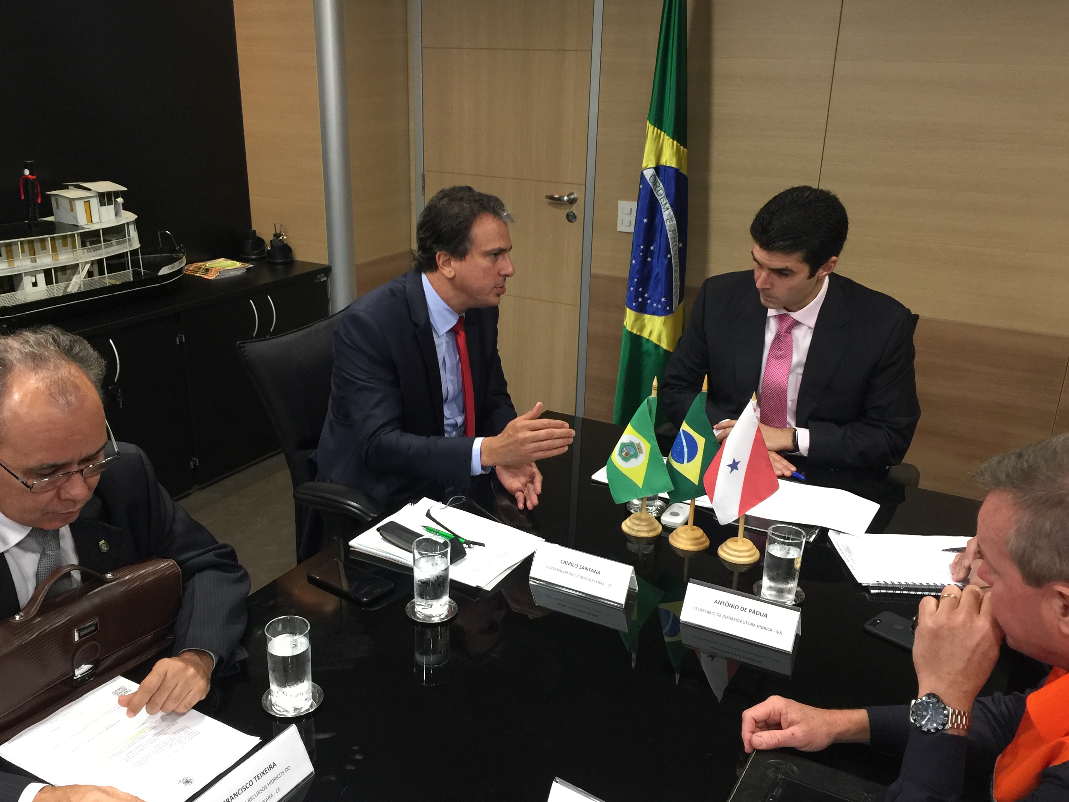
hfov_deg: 56.8
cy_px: 434
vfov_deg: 44.1
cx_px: 501
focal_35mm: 32
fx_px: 988
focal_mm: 4.15
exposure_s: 1/17
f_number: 2.2
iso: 80
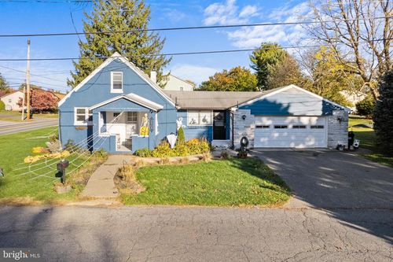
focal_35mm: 22
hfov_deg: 78.6
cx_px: 196
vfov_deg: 57.2
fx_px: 240
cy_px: 131
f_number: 2.8
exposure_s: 1/320
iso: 150
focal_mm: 8.38
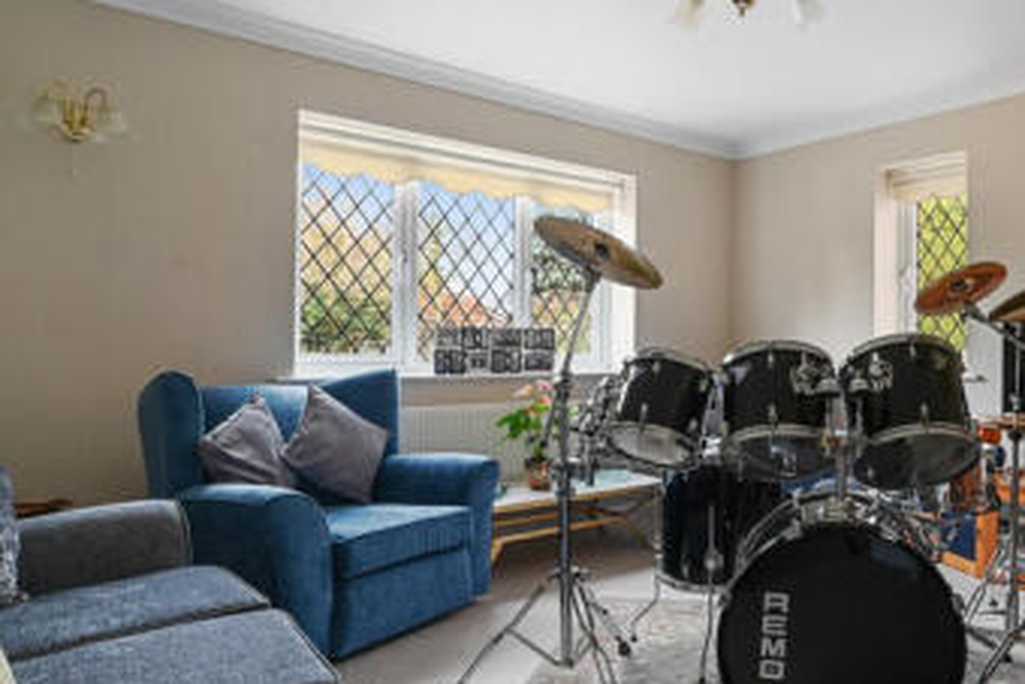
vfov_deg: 48.0
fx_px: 769
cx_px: 772
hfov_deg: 63.3
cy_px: 344
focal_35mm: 27
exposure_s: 1/1.67
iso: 400
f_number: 8
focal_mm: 14
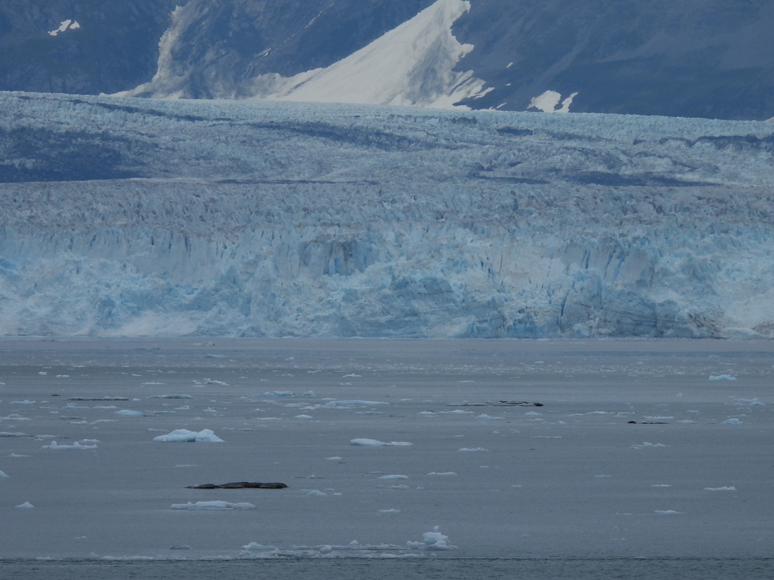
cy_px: 290
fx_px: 12298
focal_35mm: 550
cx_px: 387
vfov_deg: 2.7
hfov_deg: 3.6
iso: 100
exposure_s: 1/400
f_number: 6.3
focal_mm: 98.1
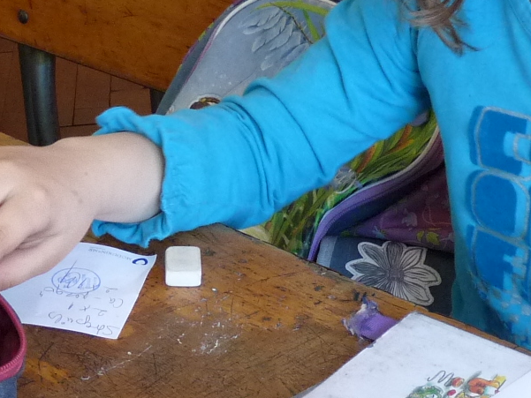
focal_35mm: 92
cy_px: 185
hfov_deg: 21.3
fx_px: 1412
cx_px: 307
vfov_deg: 16.1
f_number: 2.8
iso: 320
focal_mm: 4.8
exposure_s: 1/30
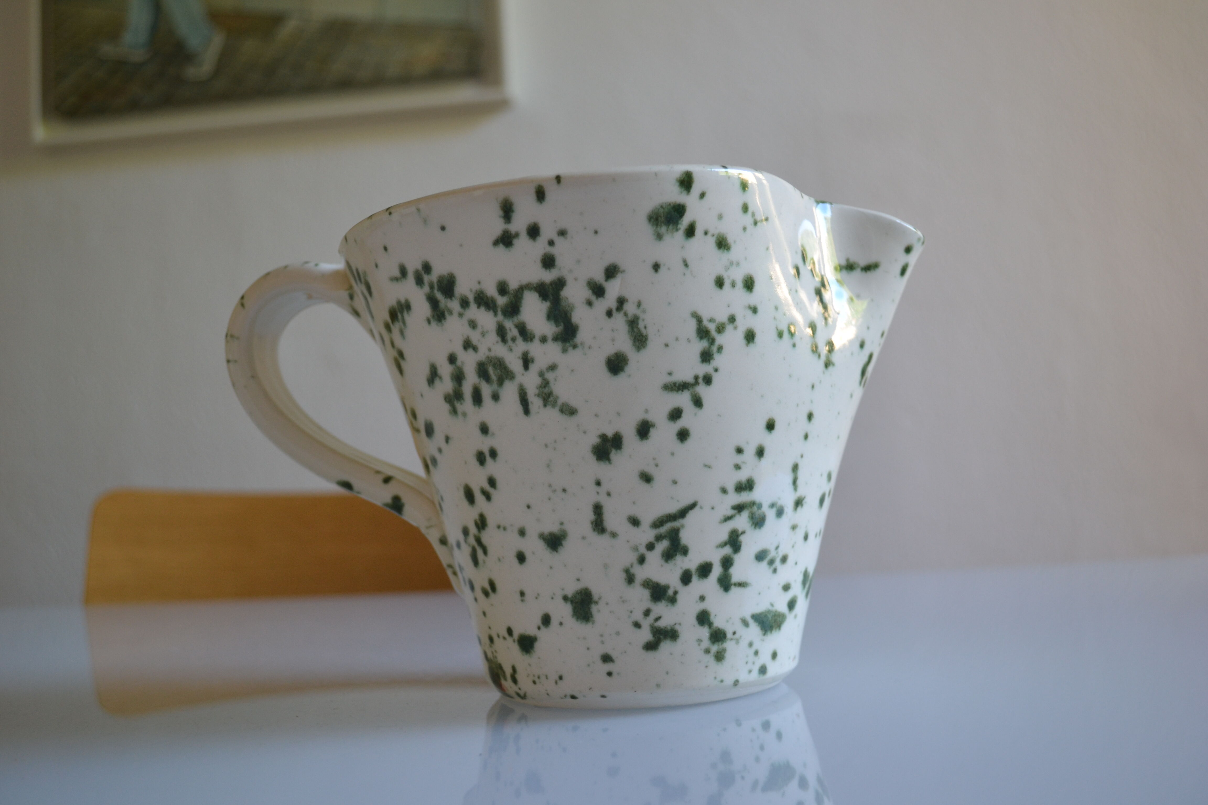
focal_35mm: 36
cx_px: 604
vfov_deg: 36.9
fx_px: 1208
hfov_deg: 53.1
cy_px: 402
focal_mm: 24
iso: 400
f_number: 4
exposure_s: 1/60
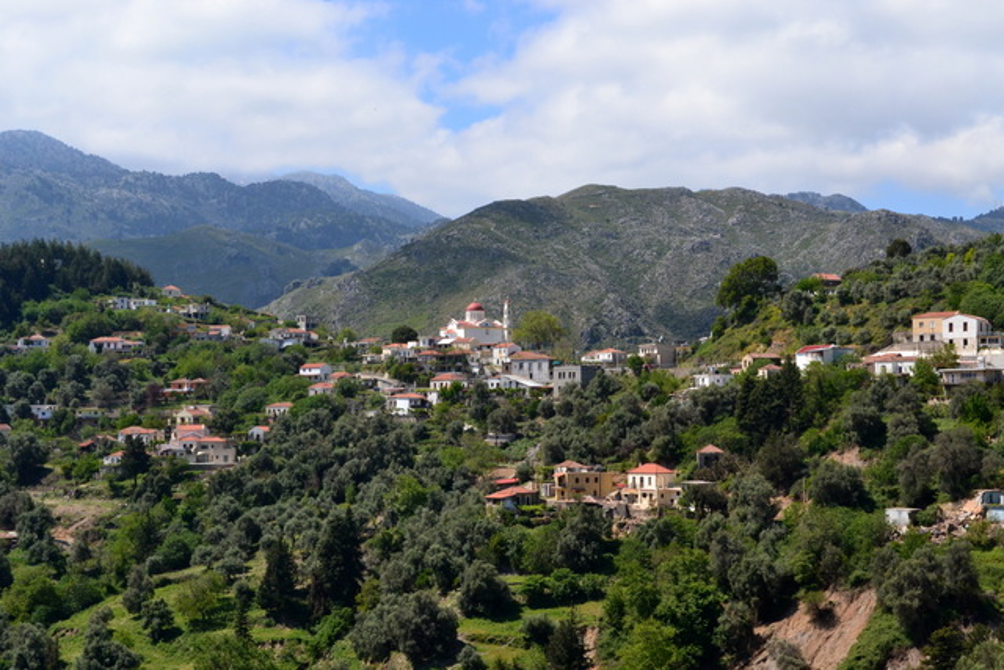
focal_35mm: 60
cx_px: 502
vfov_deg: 22.6
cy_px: 335
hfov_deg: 33.4
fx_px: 1674
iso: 400
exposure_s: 1/500
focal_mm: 40
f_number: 11
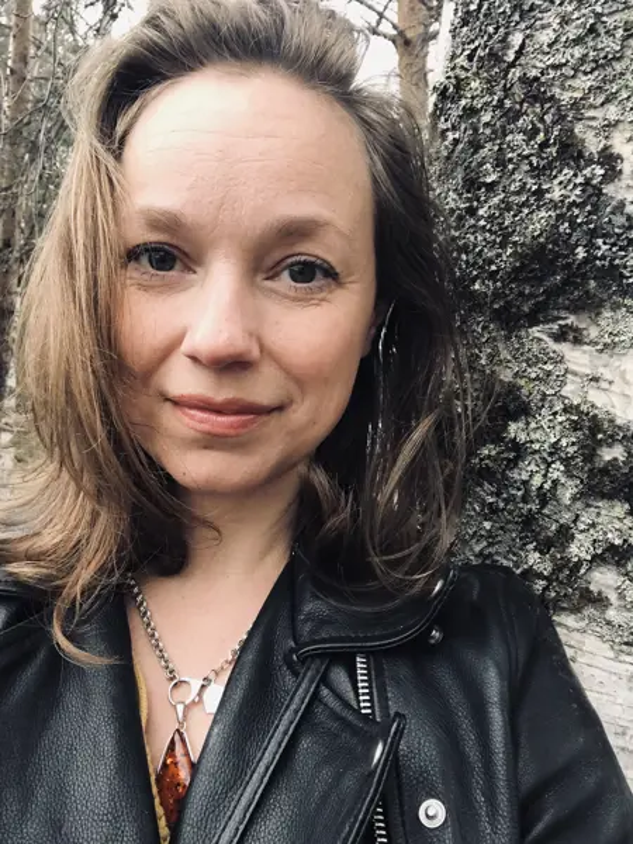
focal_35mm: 32
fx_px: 780
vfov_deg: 56.8
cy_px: 422
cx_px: 316
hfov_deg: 44.2
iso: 25
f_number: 2.2
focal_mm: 2.87
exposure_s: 1/33
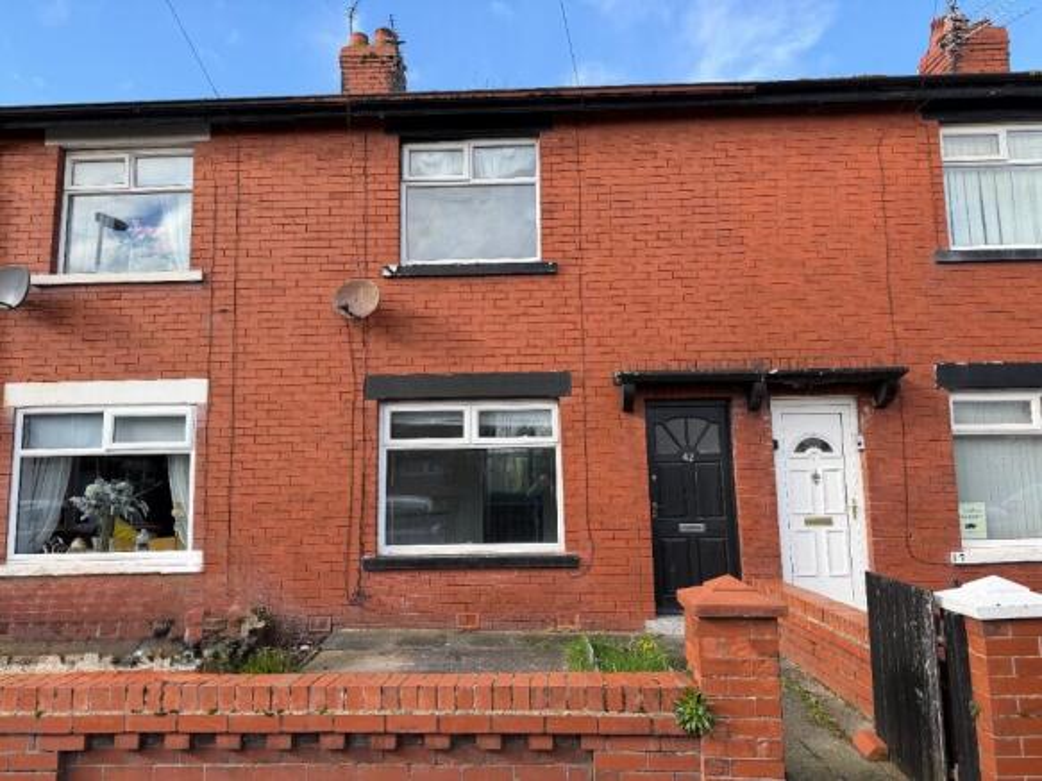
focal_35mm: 24
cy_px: 390
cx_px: 521
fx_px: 722
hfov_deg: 71.6
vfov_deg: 56.8
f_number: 1.78
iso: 80
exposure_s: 1/1385
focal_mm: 6.76
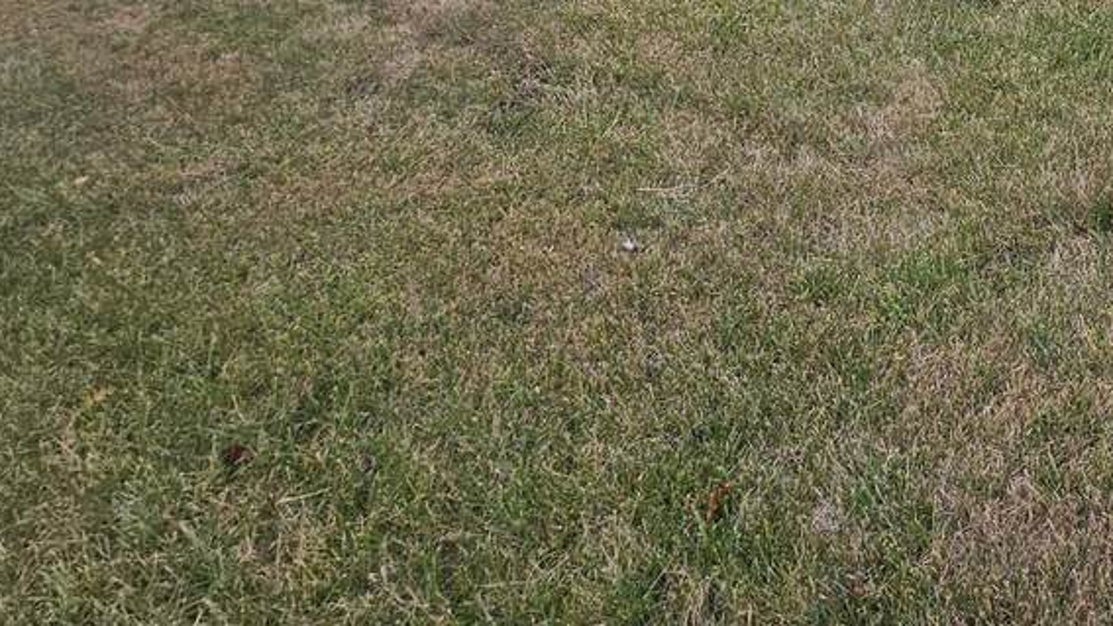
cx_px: 1025
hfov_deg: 52.7
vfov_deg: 30.2
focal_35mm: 32
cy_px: -157
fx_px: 944
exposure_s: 1/1690
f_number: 2.2
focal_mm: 2.2
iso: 50
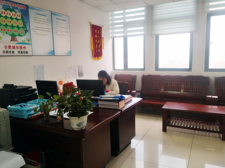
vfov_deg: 53.1
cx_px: 112
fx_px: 169
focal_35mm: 26
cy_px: 84
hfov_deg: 67.3
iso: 125
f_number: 2
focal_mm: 3.88
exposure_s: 1/50
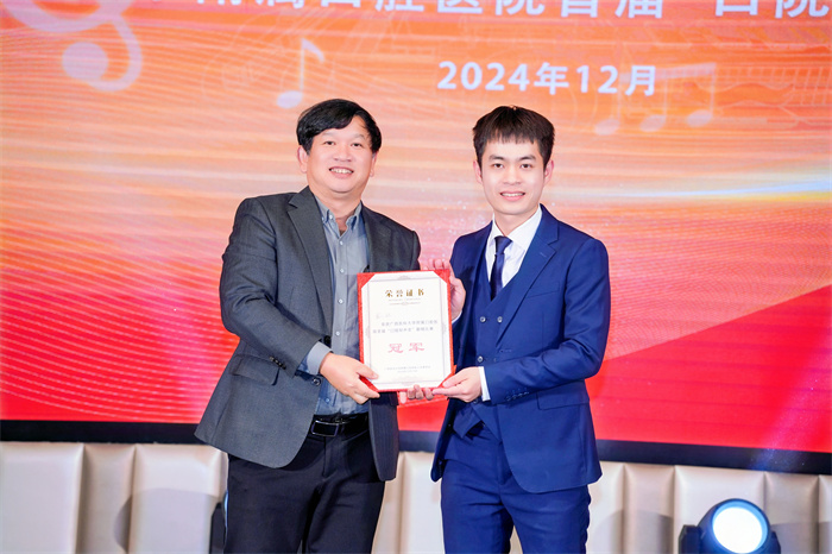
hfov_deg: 19.5
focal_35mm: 105
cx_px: 416
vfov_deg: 13.0
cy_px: 277
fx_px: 2425
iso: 500
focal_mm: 105
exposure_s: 1/200
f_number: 3.5
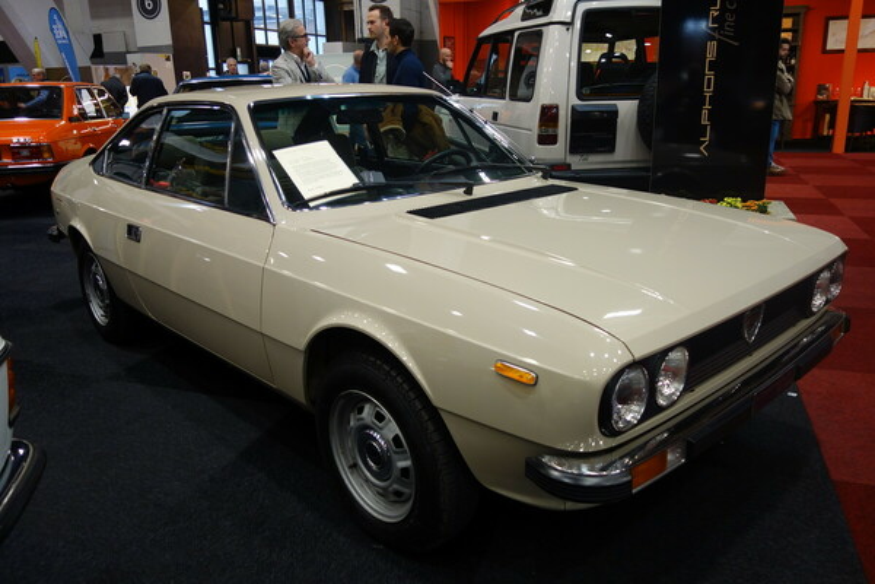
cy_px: 292
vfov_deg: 46.4
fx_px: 681
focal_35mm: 28
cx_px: 438
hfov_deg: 65.5
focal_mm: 10.4
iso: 125
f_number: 1.8
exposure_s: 1/40
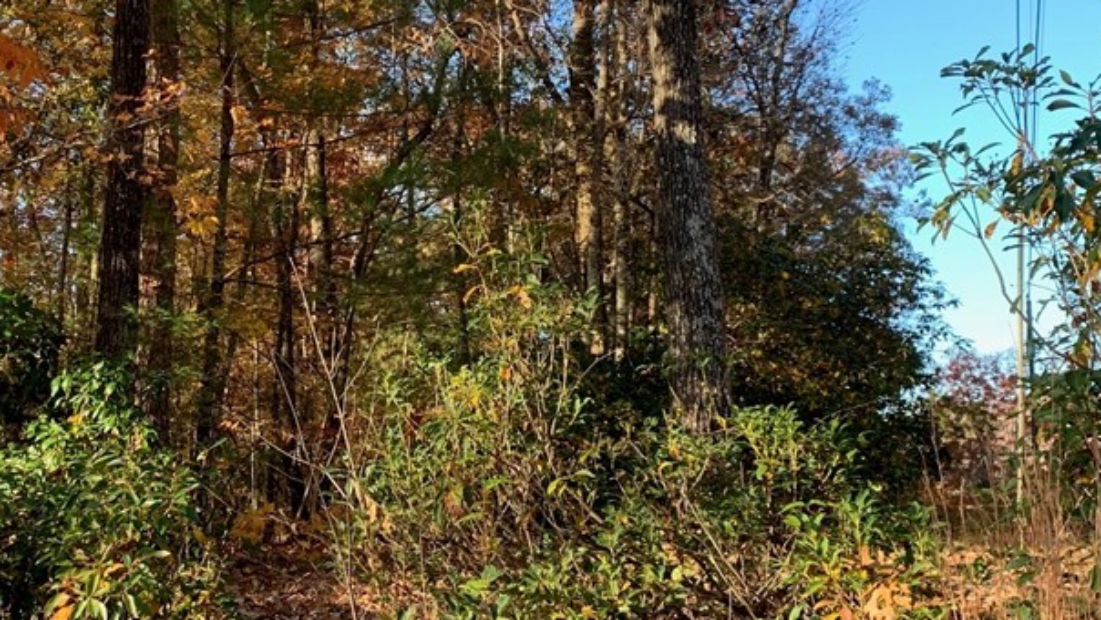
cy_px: 239
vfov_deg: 24.9
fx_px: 1402
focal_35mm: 48
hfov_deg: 42.3
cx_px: 368
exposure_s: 1/123
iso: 25
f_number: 1.8
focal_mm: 4.25
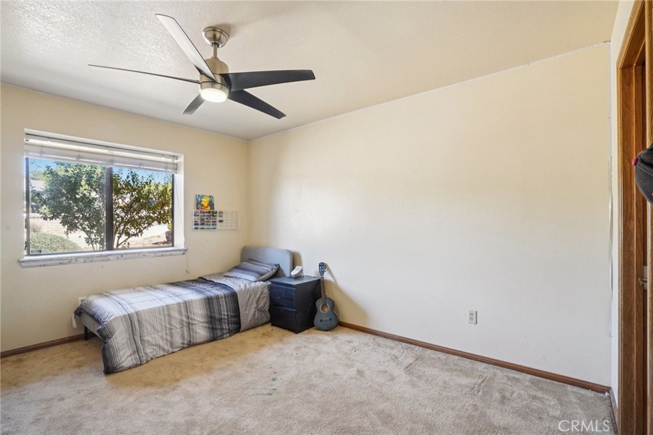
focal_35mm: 16
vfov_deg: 73.7
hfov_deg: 96.8
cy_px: 218
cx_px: 326
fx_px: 290
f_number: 16
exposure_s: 1/20
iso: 3200
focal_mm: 16
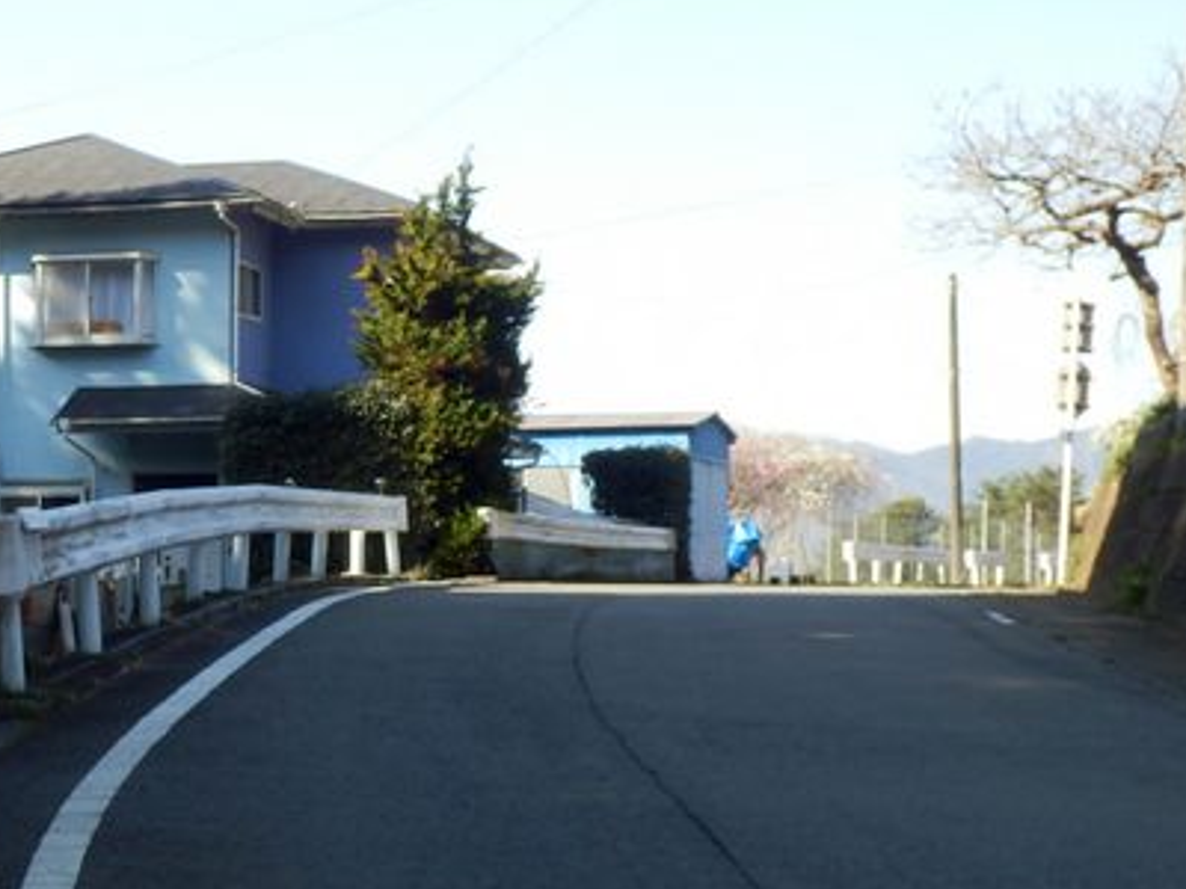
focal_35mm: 88
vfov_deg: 16.8
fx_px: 3015
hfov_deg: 22.0
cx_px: 285
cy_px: 569
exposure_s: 1/200
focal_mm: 7.9
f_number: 4.2
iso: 80
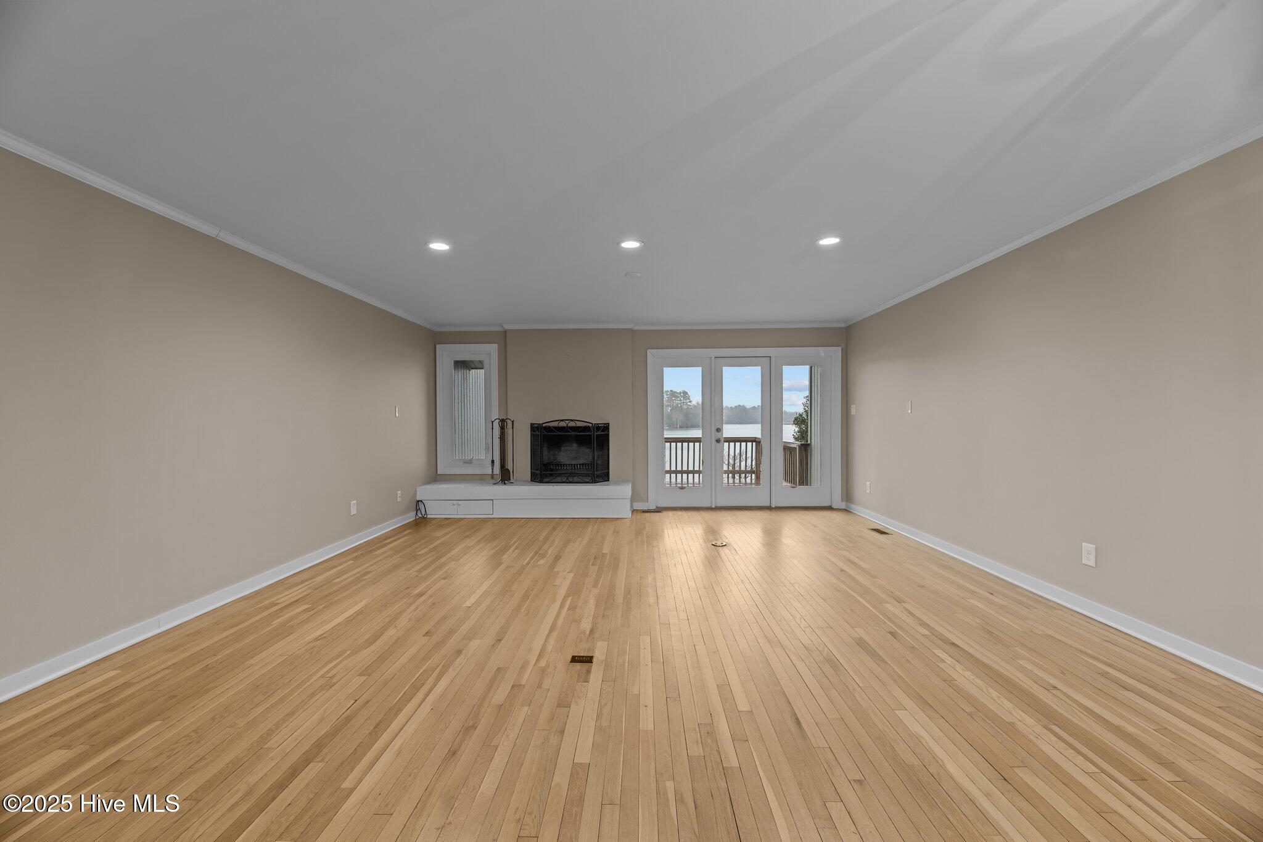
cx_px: 632
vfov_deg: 81.2
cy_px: 421
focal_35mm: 14
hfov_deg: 104.3
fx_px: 491
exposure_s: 1.3
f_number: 9
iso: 400
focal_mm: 14
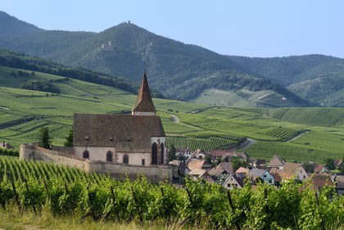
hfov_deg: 23.6
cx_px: 172
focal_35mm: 86
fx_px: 822
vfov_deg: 15.9
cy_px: 115
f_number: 10
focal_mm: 86
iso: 200
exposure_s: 1/250
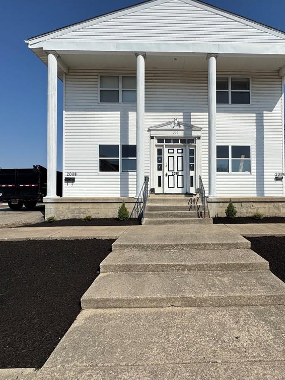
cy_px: 192
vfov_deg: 84.7
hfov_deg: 67.5
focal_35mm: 19
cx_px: 180
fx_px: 209
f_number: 2.2
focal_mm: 2.22
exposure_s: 1/4367
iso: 40
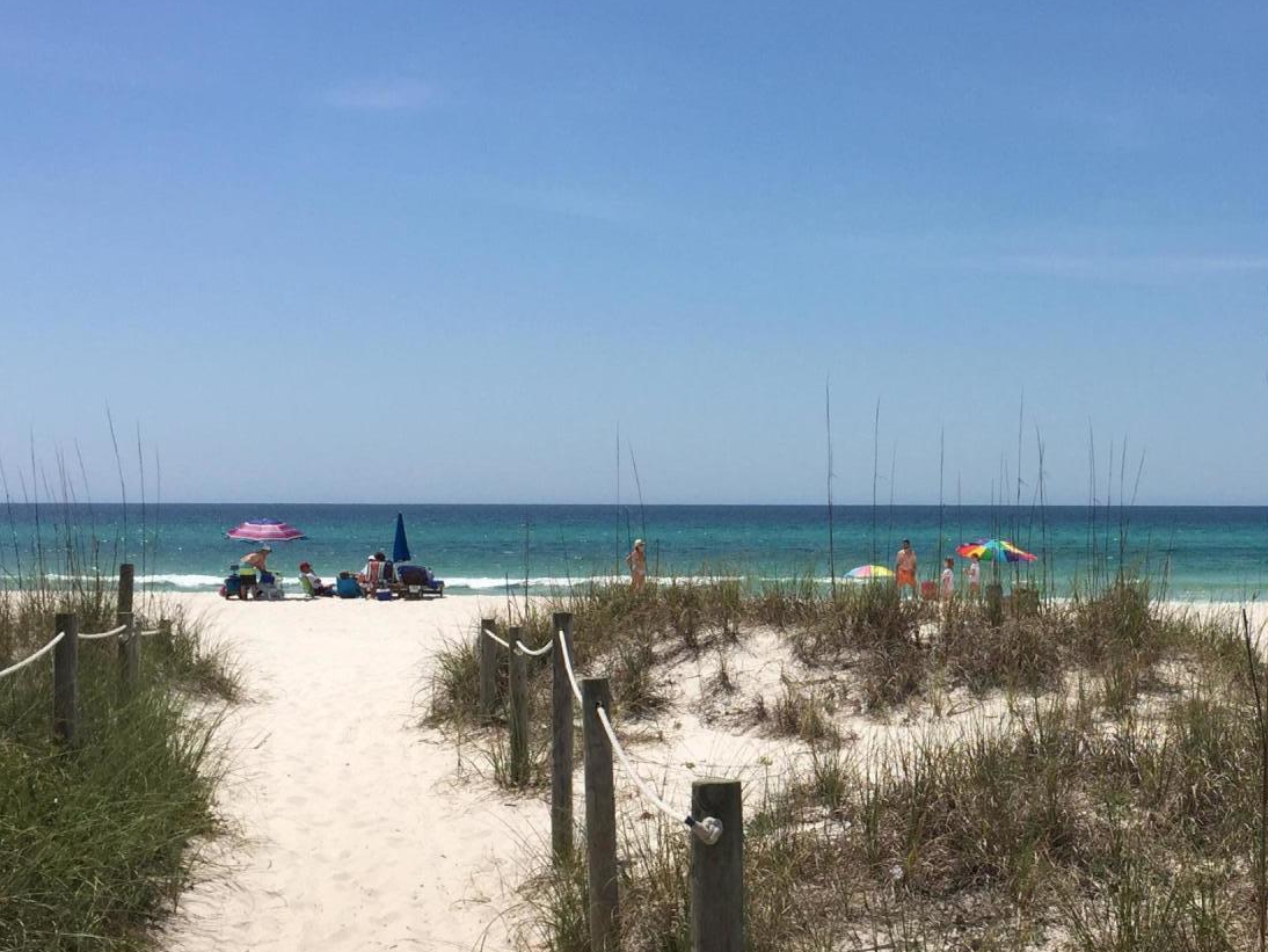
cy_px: 550
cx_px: 1010
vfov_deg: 27.5
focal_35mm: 53
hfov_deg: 35.1
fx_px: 1942
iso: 32
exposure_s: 1/3968
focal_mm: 4.15
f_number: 2.2
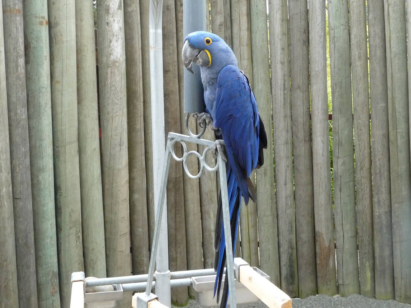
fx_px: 511
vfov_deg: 33.6
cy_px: 154
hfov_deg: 43.9
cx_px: 206
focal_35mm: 43
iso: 400
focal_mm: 7.1
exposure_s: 1/250
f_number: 4
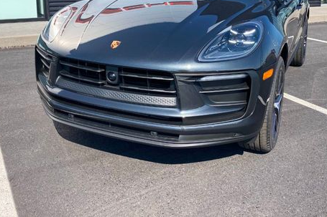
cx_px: 163
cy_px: 47
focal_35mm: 41
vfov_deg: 31.8
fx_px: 372
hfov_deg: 47.4
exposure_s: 1/1143
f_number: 1.8
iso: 20
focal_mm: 3.99
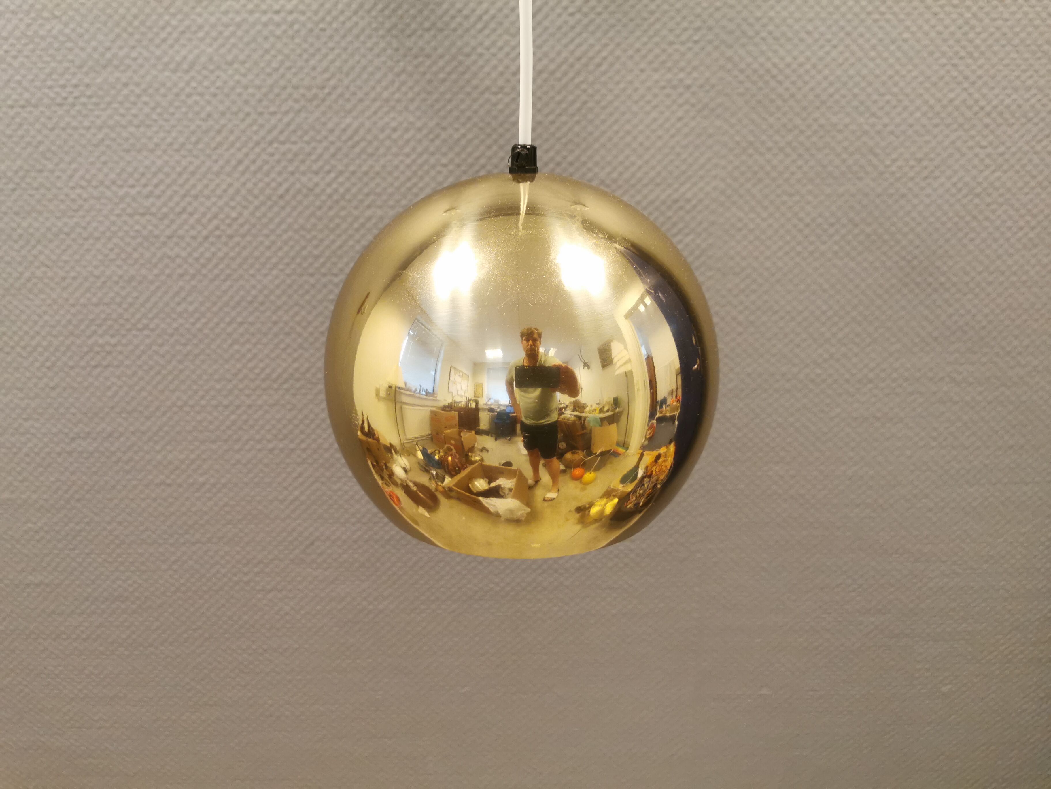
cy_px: 394
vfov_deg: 51.4
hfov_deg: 65.3
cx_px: 526
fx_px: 820
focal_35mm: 27
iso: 250
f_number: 1.6
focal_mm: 5.56
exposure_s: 1/50
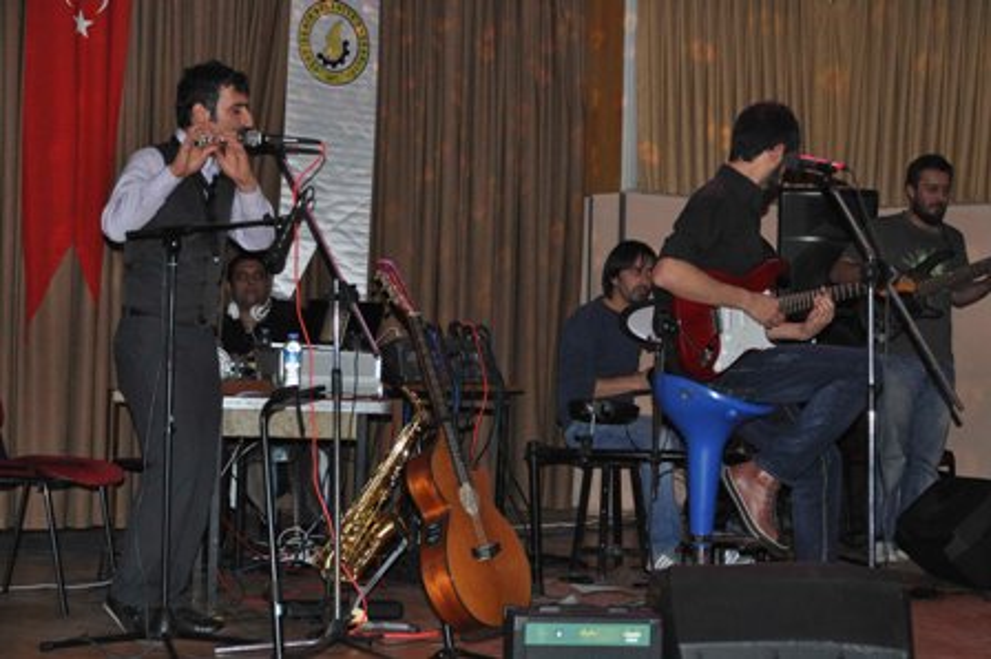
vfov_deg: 18.2
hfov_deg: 27.0
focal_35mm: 75
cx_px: 496
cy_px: 330
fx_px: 2063
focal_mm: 50
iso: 800
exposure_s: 1/60
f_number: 4.8
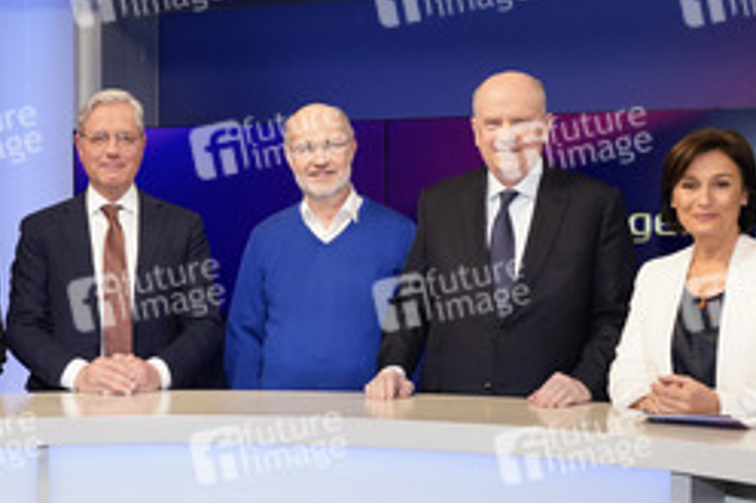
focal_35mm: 51
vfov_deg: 26.1
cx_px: 187
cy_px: 372
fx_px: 1070
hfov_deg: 37.9
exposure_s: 1/125
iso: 2000
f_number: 5.6
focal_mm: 28
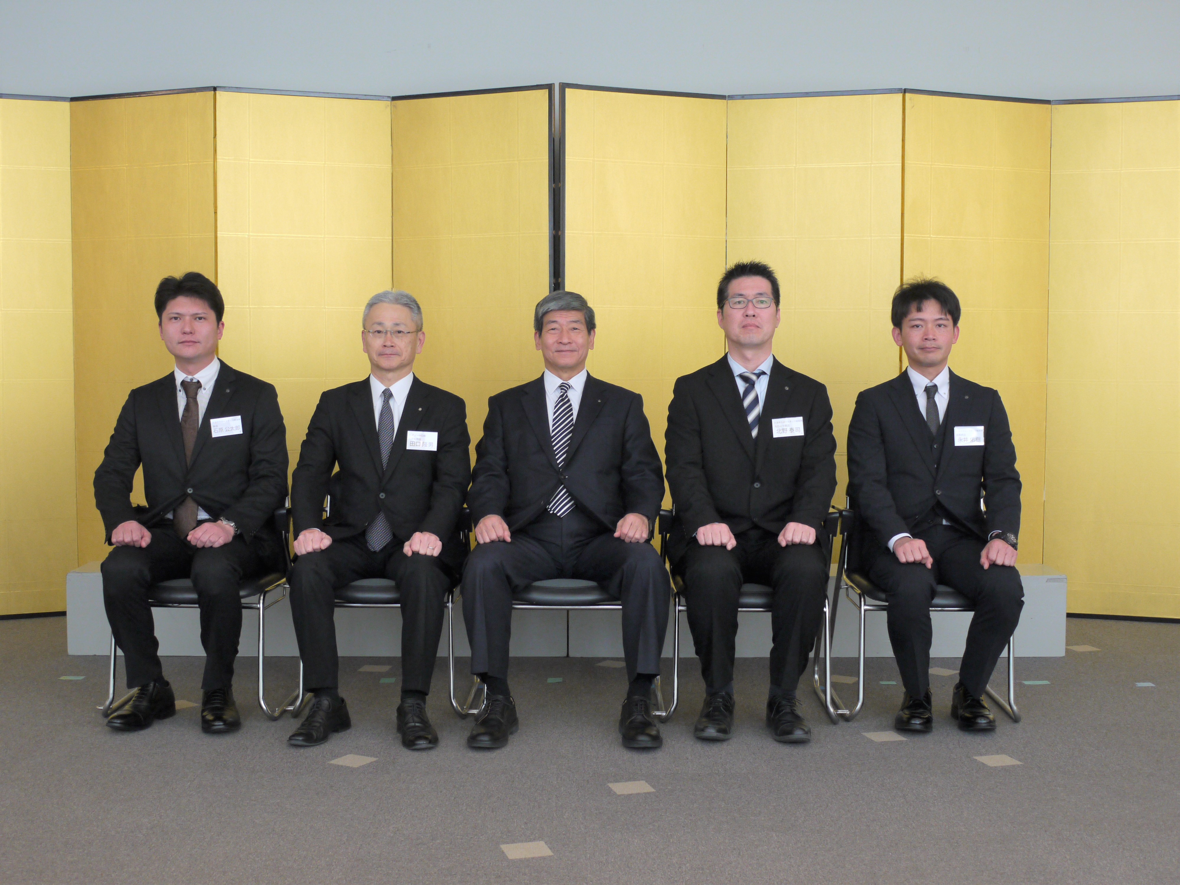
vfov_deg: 31.5
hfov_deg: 41.2
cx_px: 590
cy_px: 442
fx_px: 1568
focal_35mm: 46
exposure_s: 1/15
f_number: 4.7
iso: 400
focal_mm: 23
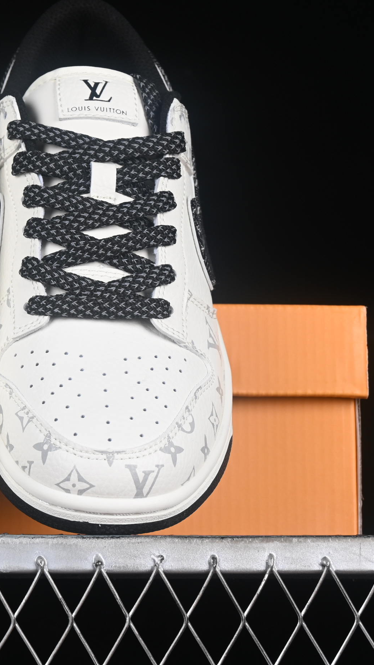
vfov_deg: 18.2
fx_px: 2080
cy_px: 332
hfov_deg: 10.2
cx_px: -25
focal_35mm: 118
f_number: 8
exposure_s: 1/80
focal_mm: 50
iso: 160
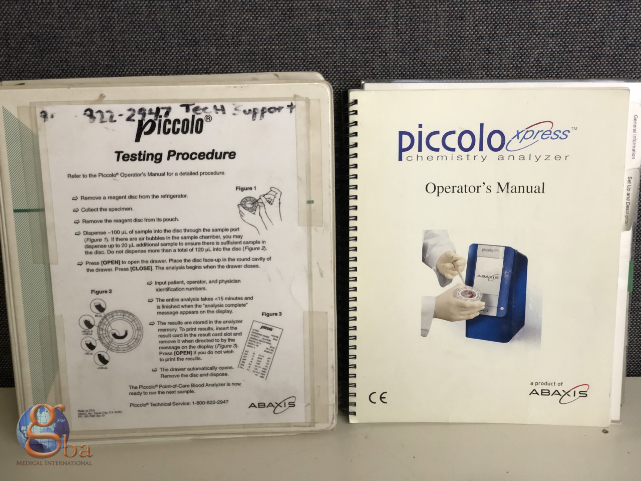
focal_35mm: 52
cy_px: 240
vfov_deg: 28.0
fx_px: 963
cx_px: 320
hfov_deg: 36.8
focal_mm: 6
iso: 125
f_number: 2.4
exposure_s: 1/30
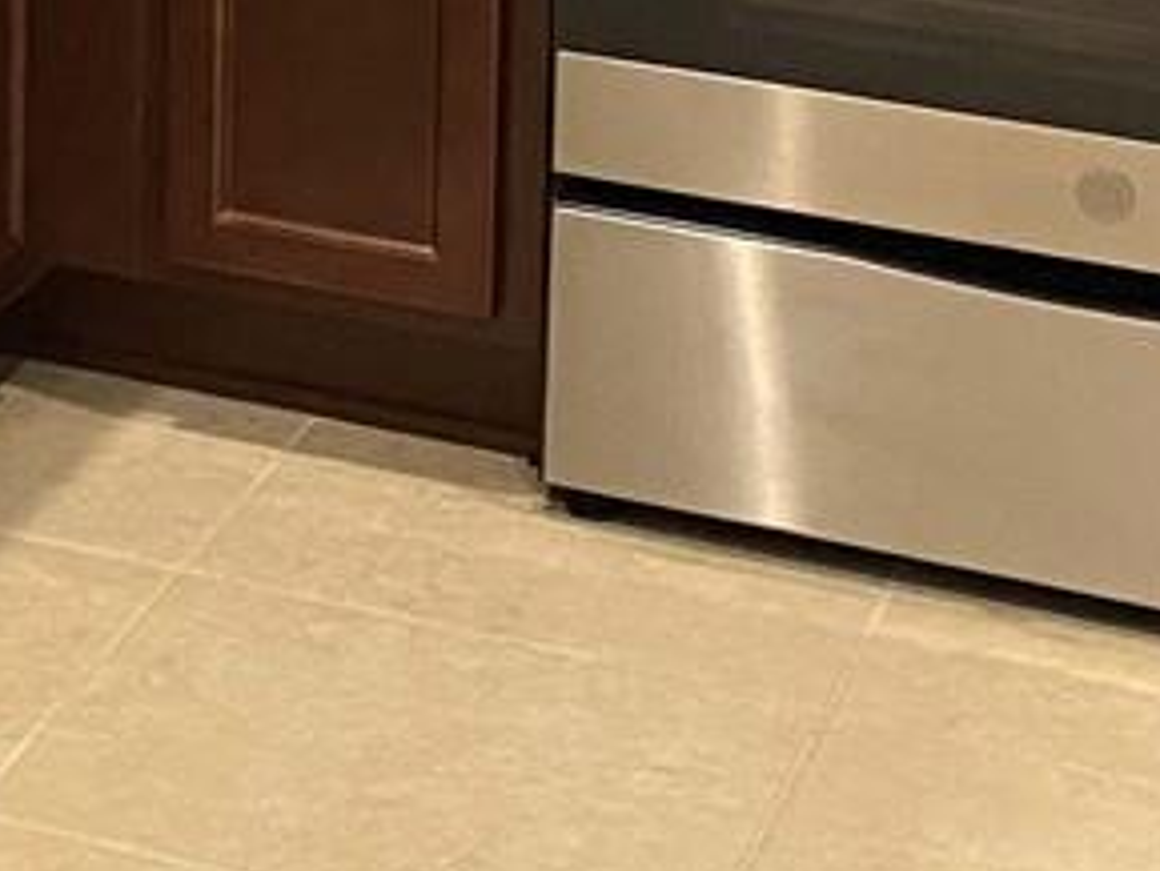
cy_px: -935
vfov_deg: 9.5
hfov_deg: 12.3
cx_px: -1068
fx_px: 4828
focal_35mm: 144
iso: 200
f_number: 1.8
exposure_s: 1/60
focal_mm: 4.25
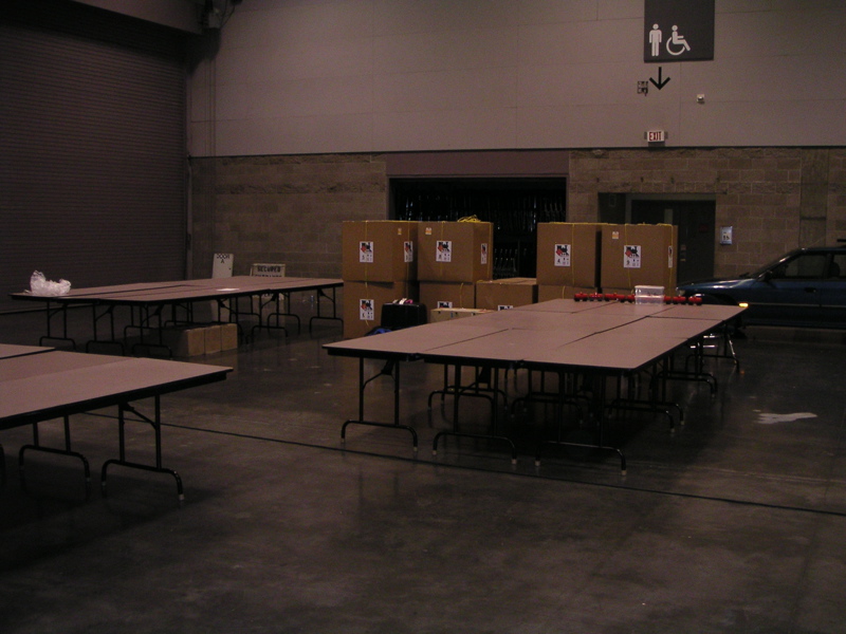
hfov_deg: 49.0
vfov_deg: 37.7
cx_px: 423
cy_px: 317
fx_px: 929
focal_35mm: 38
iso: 160
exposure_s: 1/45
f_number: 2.8
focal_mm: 6
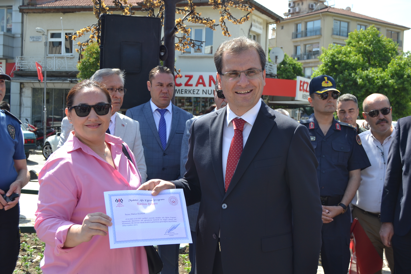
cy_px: 137
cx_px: 206
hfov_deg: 43.6
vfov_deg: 29.9
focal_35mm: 45
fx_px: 514
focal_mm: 30
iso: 100
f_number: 6.3
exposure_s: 1/160
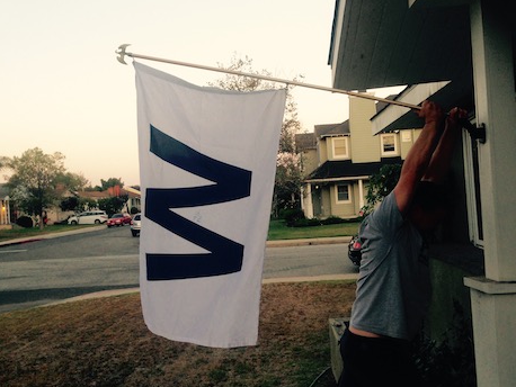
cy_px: 206
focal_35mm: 36
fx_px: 537
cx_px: 275
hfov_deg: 51.3
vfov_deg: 39.7
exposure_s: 1/60
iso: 50
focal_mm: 4.12
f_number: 2.4
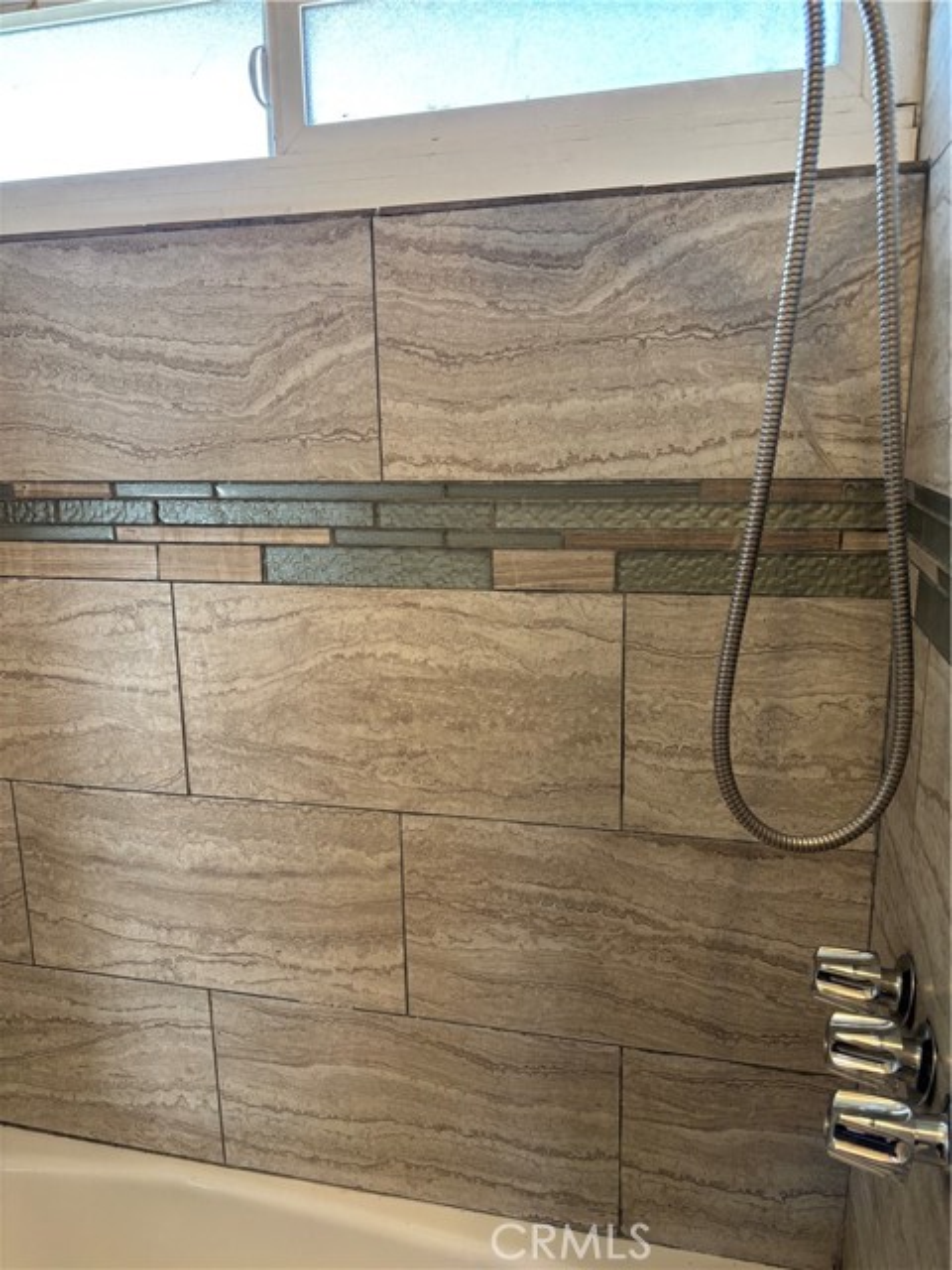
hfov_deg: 53.1
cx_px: 476
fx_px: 953
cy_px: 635
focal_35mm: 26
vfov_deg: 67.3
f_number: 1.6
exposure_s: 1/60
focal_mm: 5.96
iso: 100
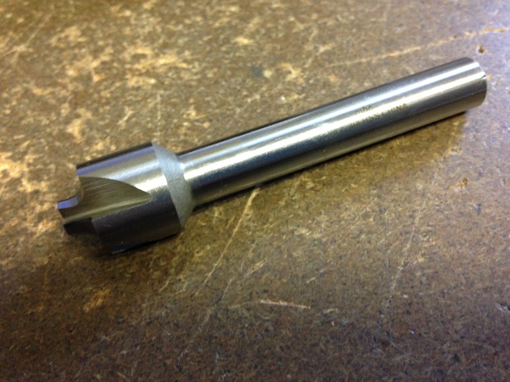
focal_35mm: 33
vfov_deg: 42.9
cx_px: 255
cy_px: 191
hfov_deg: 55.4
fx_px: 486
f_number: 2.4
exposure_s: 1/20
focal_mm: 4.12
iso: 320
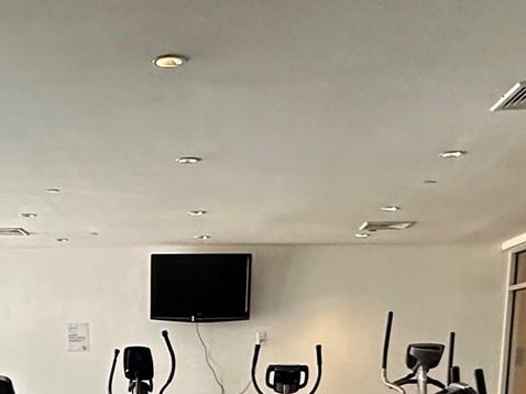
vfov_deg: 21.8
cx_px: 113
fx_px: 911
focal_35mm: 60
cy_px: 521
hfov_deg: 31.5
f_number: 2.2
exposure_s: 1/60
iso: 400
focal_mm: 2.22
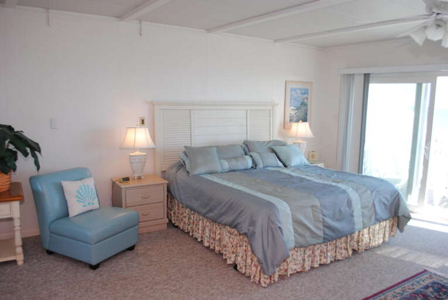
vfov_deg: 48.0
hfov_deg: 67.3
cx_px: 224
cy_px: 150
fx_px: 336
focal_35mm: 27
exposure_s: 1/100
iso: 200
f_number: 5
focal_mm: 18
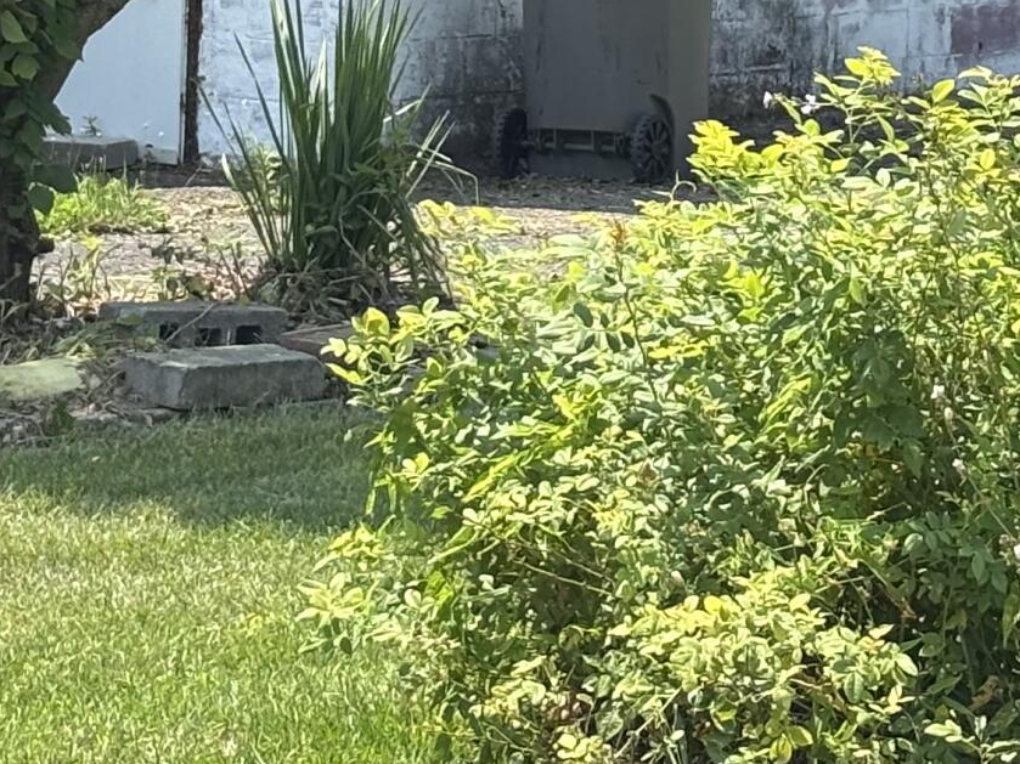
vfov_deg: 7.8
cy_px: -403
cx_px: 470
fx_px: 5480
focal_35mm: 186
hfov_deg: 10.6
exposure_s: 1/1152
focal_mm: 5.96
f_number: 1.6
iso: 32
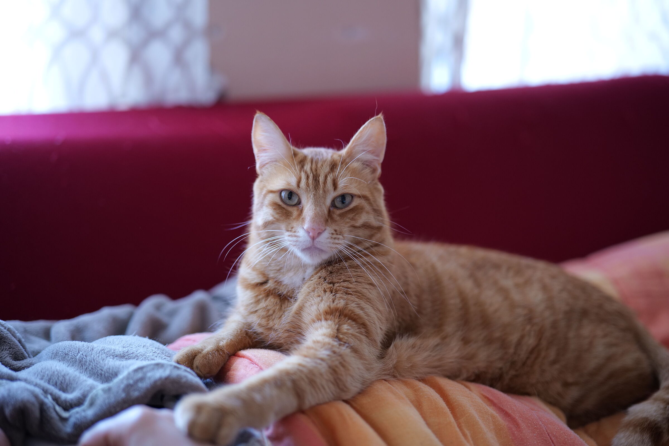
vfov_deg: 27.0
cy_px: 223
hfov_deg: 39.6
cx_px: 334
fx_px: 929
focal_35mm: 50
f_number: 1.8
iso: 1000
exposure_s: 1/60
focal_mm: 50
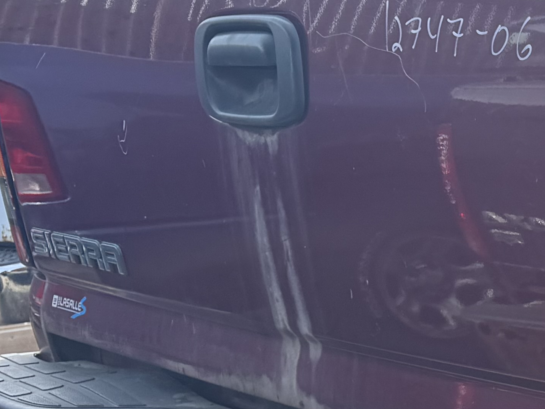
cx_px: 1009
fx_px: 1511
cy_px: 377
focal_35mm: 96
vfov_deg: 15.2
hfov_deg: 16.7
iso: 80
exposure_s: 1/1076
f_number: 1.78
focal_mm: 6.76
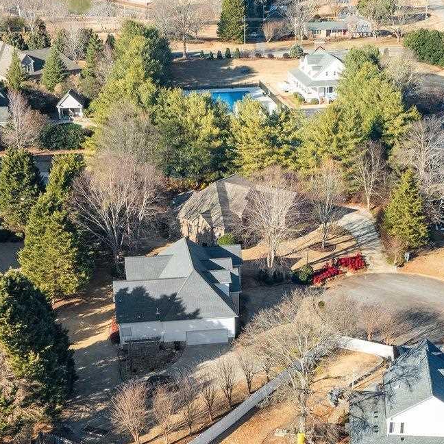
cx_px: 265
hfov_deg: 25.7
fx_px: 972
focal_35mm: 67
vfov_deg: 25.1
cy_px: 377
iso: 100
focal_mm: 12.29
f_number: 4.5
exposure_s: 1/40
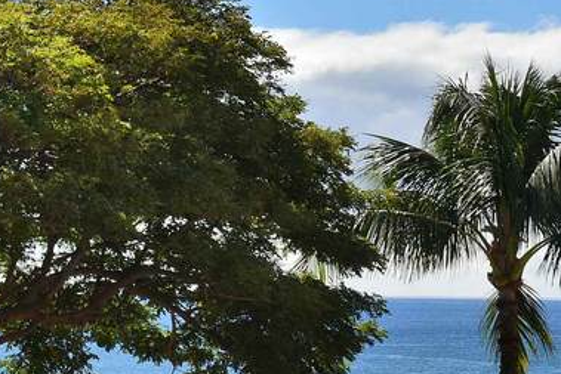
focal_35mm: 169
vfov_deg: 8.1
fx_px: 2634
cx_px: 197
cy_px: 371
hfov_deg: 12.1
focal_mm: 50
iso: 100
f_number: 13
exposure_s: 1/200
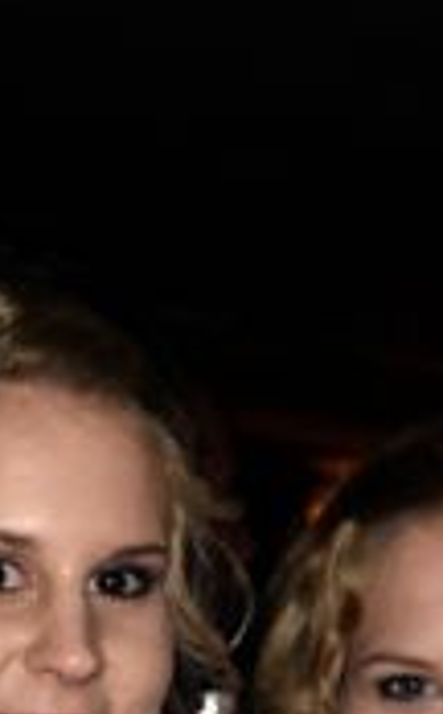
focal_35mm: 155
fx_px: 3009
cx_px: 189
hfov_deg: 8.4
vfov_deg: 13.0
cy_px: 979
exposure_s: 1/40
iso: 1600
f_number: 3.5
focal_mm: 22
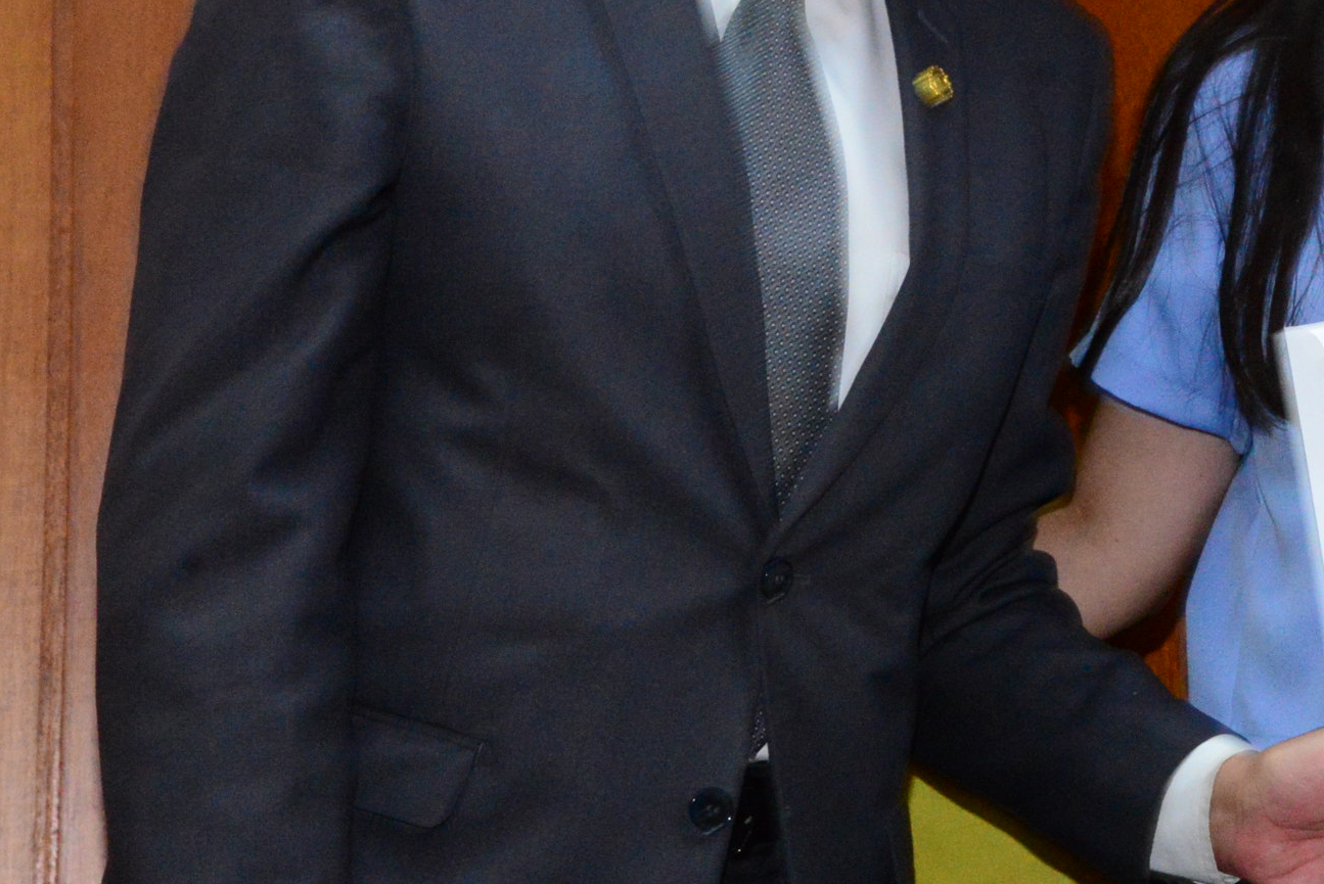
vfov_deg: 9.5
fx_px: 5299
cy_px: 227
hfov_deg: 13.9
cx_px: 1462
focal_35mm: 144
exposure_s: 1/60
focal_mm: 62
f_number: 8
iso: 6400
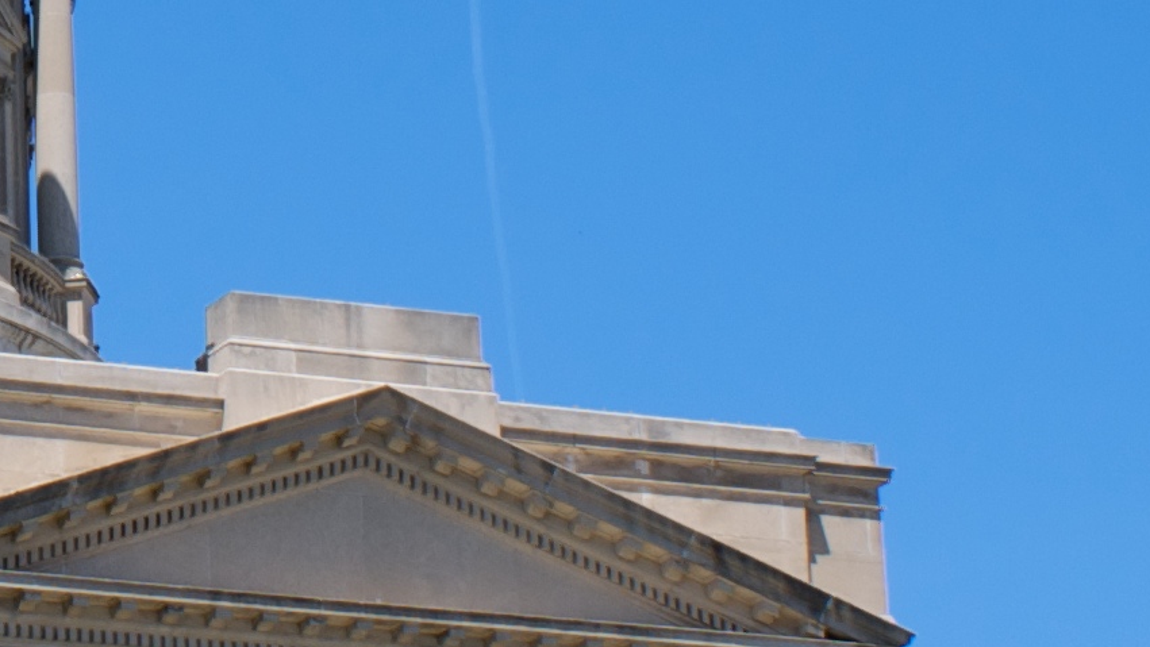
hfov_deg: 10.5
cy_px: -49
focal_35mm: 200
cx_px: -362
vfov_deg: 6.1
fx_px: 6100
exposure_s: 1/250
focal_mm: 28
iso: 80
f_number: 9
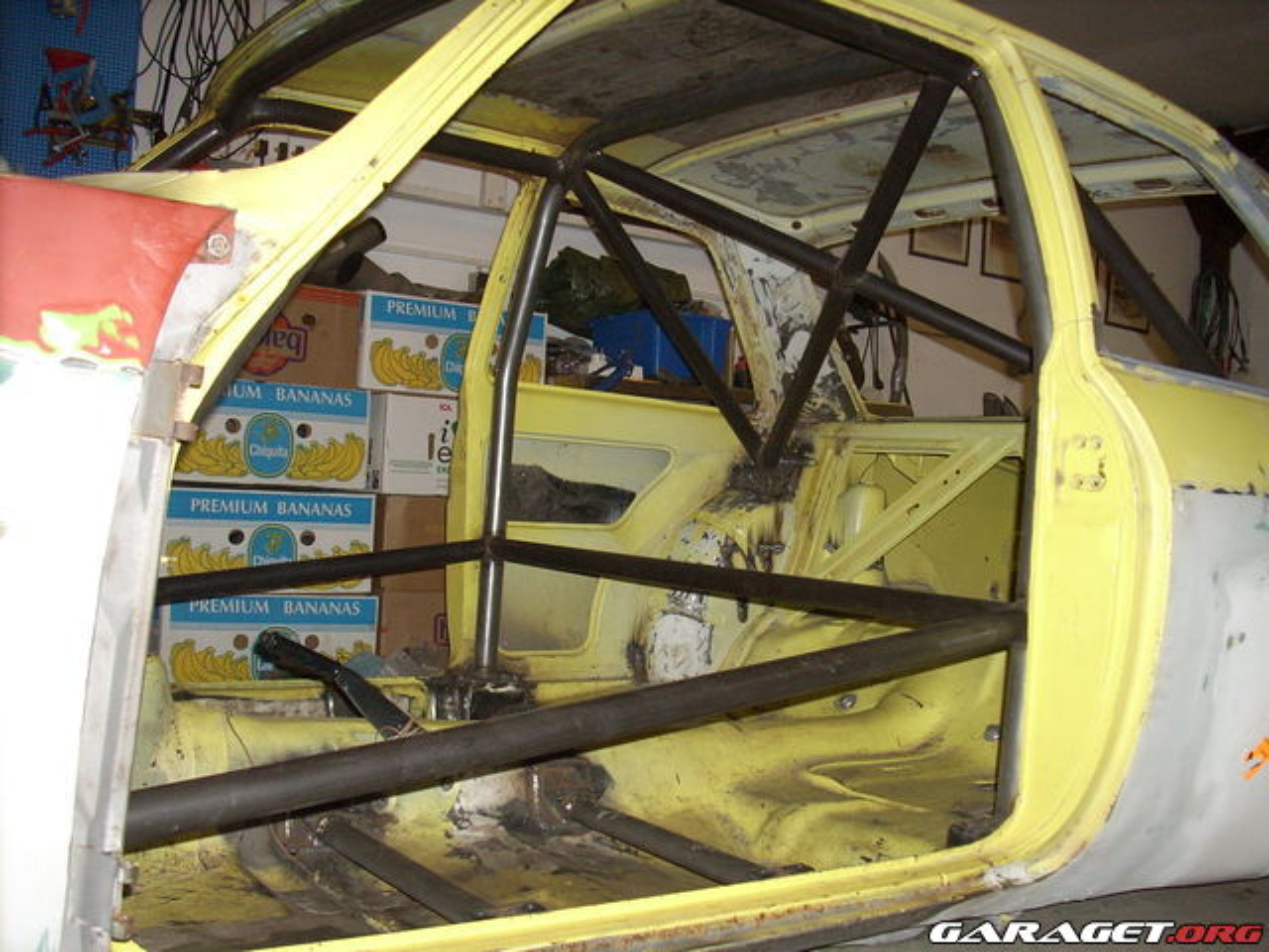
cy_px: 476
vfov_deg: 38.7
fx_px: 1356
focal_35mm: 37
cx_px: 634
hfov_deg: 50.1
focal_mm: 6.2
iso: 200
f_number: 2.8
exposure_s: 1/60
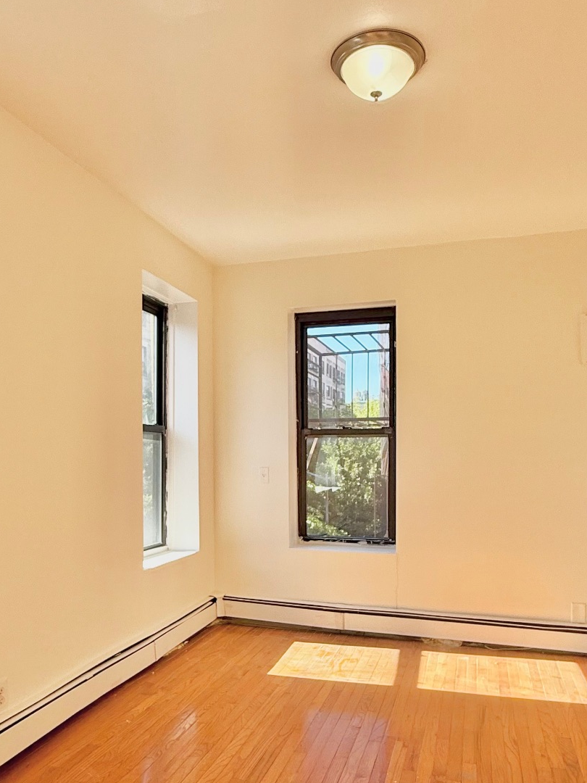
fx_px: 633
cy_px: 472
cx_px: 272
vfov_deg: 62.8
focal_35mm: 28
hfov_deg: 49.7
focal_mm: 2.22
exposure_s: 1/411
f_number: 2.2
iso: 64
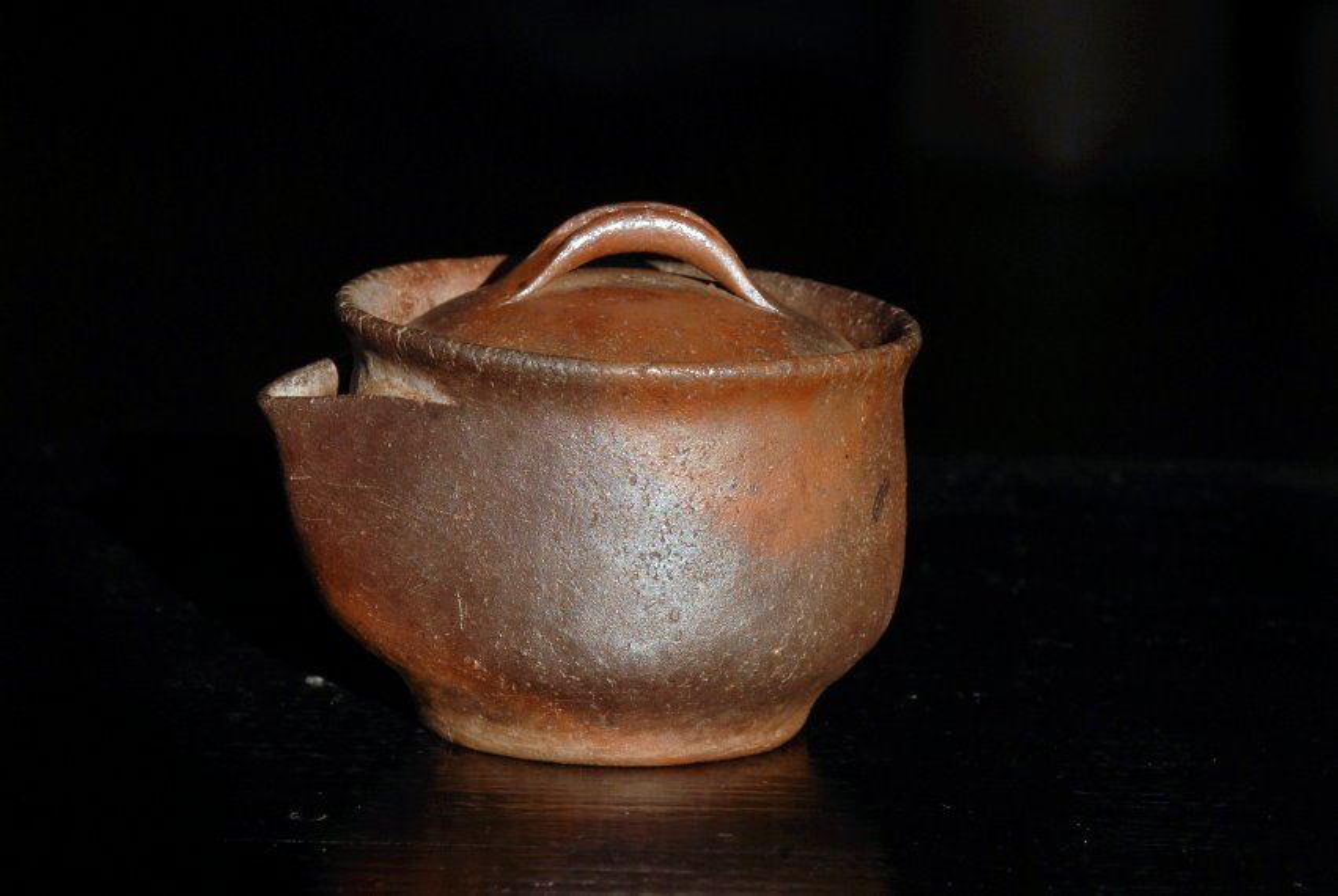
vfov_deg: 8.7
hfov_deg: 13.0
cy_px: 448
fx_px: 5862
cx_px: 669
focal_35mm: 158
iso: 400
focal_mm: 105
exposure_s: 1/160
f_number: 16
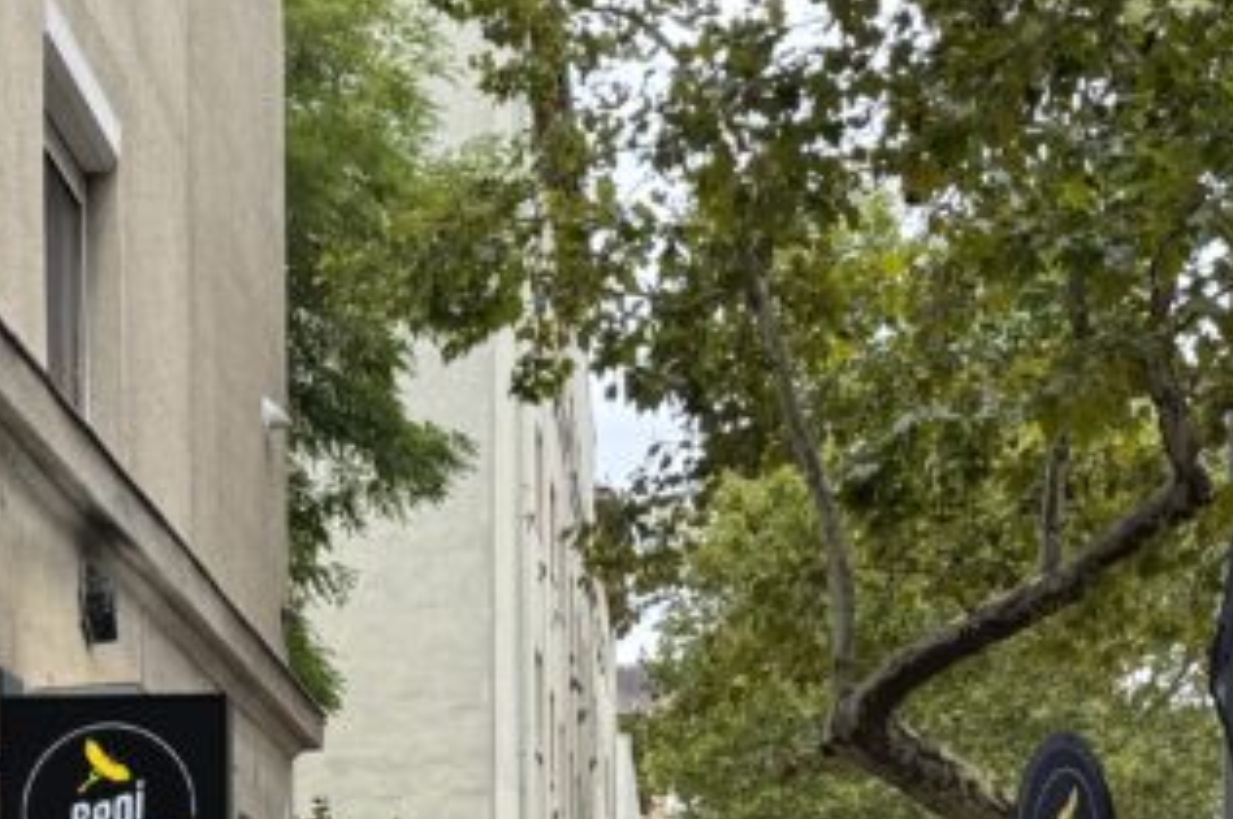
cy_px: 1232
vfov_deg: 15.5
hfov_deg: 24.2
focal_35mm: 81
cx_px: 74
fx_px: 2771
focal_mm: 6.76
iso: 80
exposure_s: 1/306
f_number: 1.78
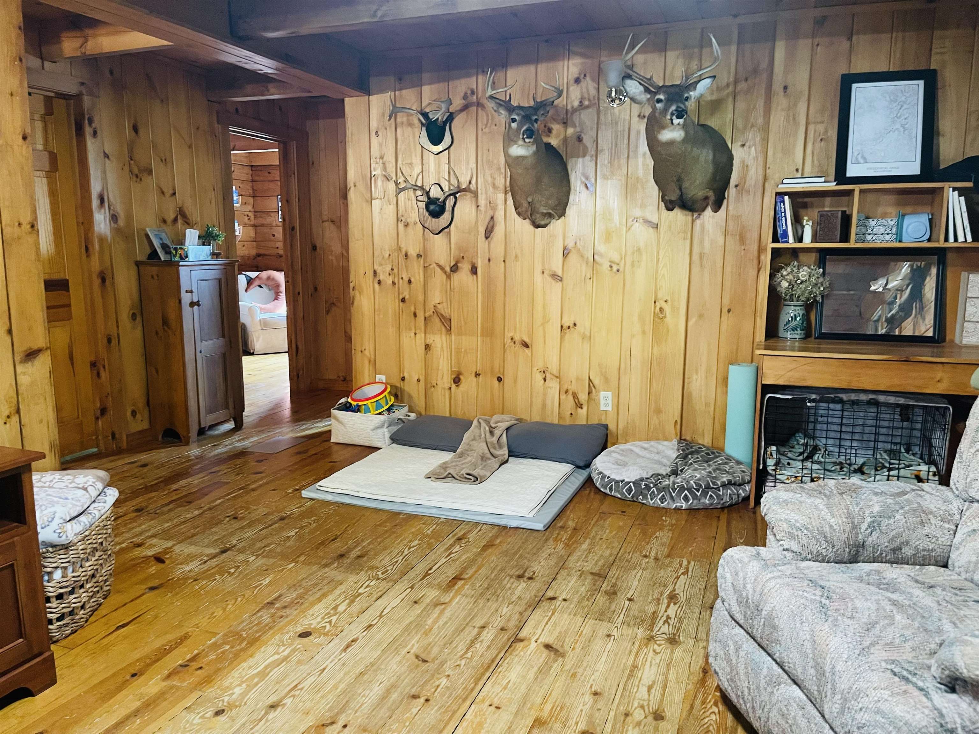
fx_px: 707
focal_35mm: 25
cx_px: 490
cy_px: 367
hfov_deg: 69.4
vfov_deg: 54.9
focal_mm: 5.1
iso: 640
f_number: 1.6
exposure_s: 1/30
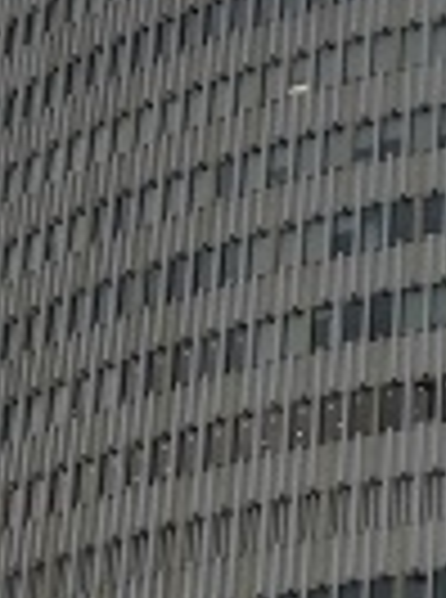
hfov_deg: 7.6
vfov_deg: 10.0
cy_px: 868
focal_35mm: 193
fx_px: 3332
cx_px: 410
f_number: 2.2
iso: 64
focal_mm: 3.81
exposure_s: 1/100
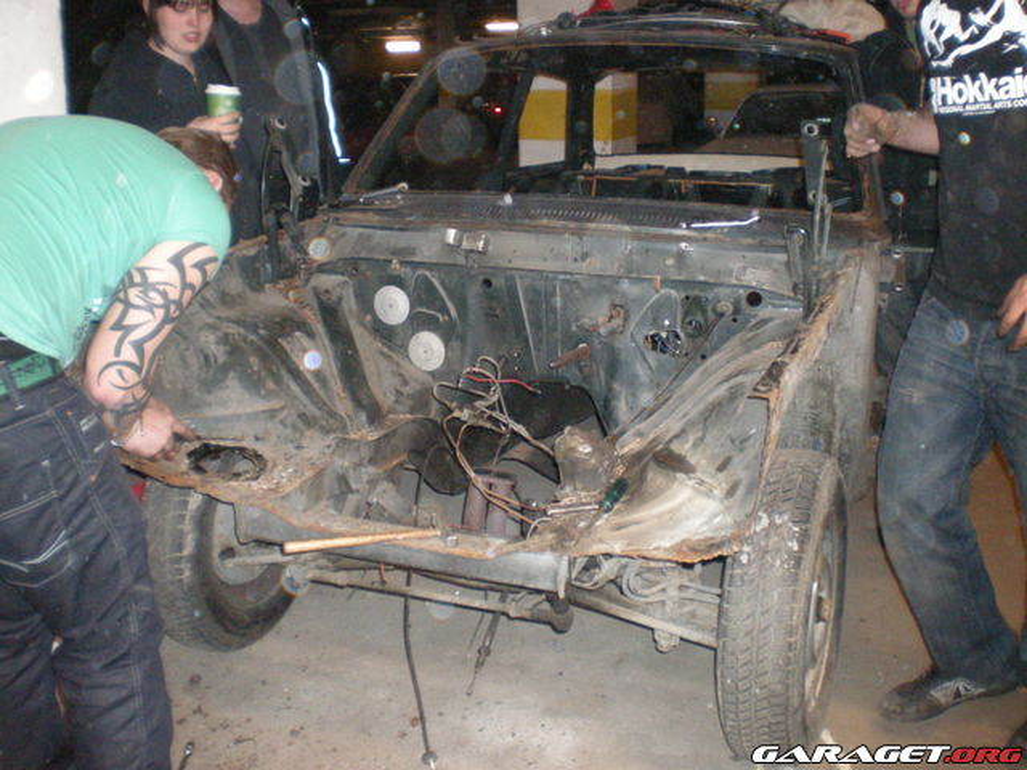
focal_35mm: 38
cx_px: 514
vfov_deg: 37.7
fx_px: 1127
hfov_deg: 49.0
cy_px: 385
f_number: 3.1
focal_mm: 6.3
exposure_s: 1/60
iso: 498
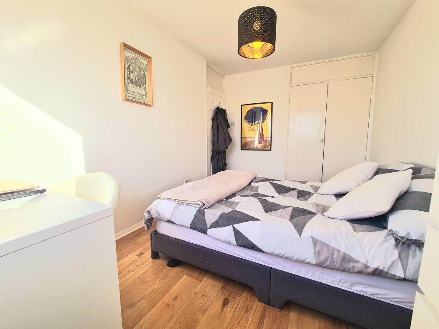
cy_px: 164
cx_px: 220
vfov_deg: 89.9
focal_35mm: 13
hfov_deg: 106.2
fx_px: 165
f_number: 2.2
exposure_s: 1/417
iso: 64
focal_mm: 2.22
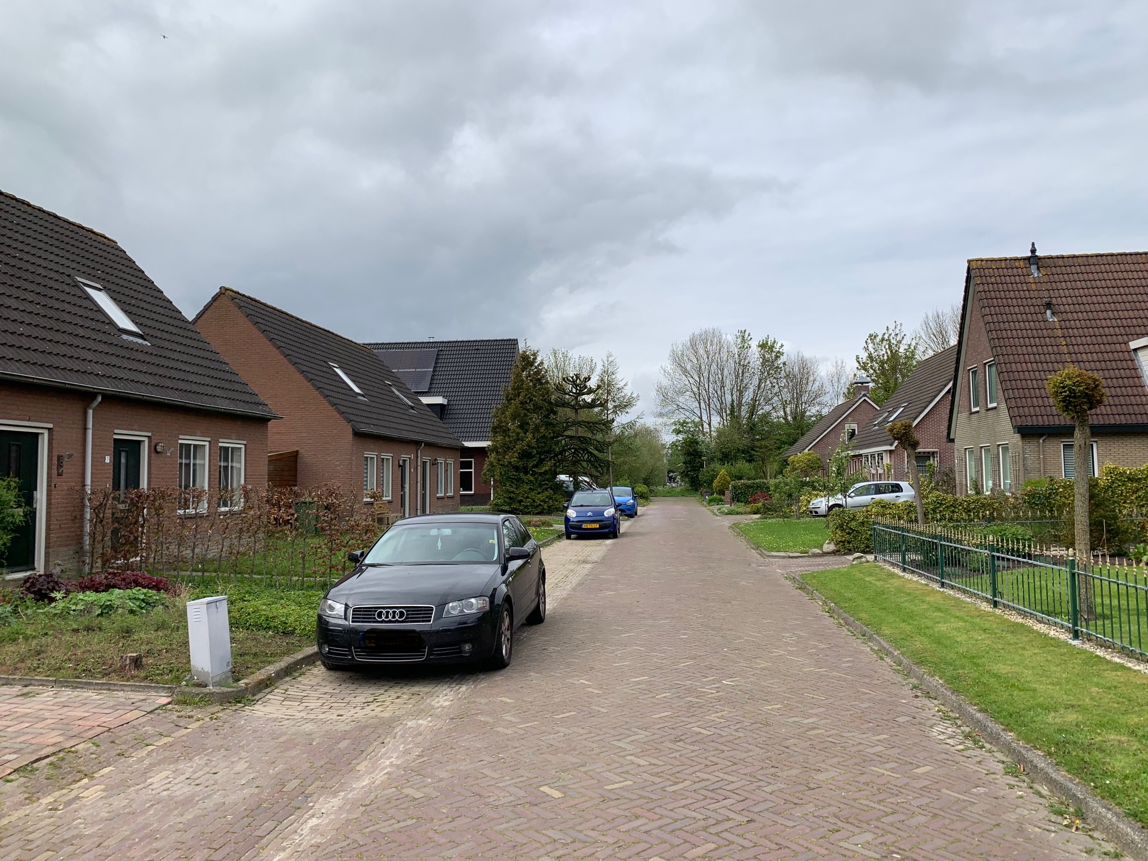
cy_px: 430
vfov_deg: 53.1
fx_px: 862
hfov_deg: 67.3
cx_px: 574
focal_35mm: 26
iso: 25
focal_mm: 4.25
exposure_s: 1/2481
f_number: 1.8
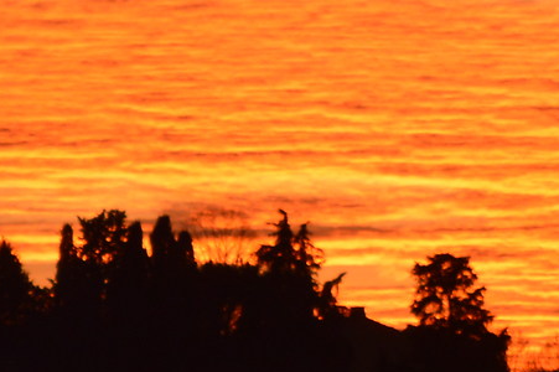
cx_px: 842
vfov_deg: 1.5
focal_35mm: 894
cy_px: 126
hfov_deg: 2.3
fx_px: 13871
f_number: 5.6
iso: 280
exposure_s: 1/125
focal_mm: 112
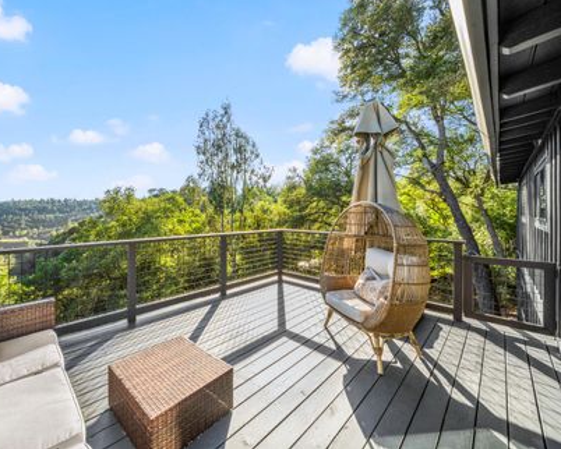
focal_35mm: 14
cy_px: 218
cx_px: 218
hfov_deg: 99.0
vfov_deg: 88.0
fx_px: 233
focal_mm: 12
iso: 50
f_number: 10
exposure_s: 1/40
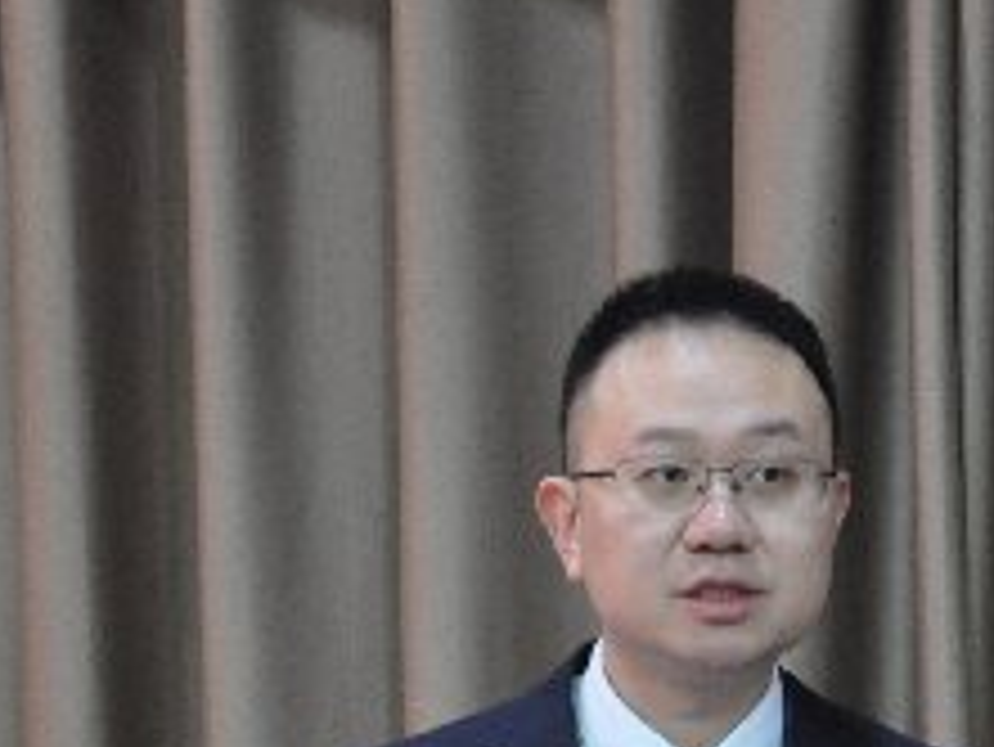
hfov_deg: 6.3
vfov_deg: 4.7
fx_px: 9021
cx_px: 789
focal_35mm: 314
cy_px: 734
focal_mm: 80
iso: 2200
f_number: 5.3
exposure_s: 1/30
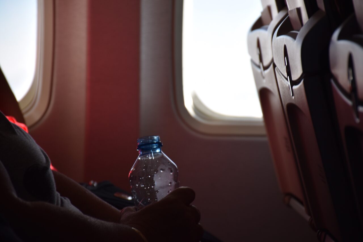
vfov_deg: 6.5
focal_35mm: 210
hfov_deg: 9.8
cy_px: 121
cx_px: 182
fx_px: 2117
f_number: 5.6
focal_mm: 140
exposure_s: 1/250
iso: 200
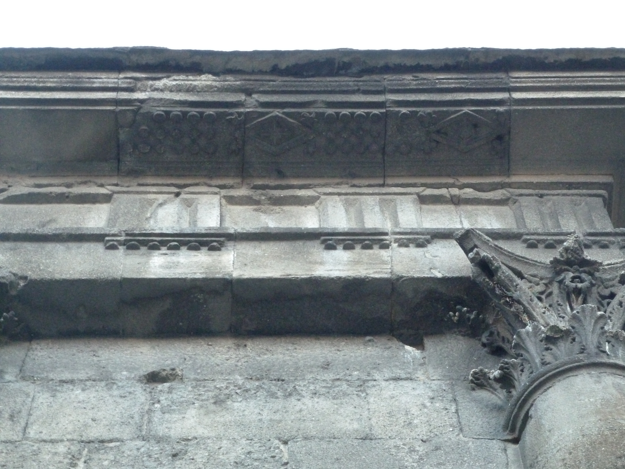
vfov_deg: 13.1
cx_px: 312
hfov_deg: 17.4
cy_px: 234
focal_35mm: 113
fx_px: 2040
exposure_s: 1/60
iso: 640
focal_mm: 20.2
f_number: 5.1
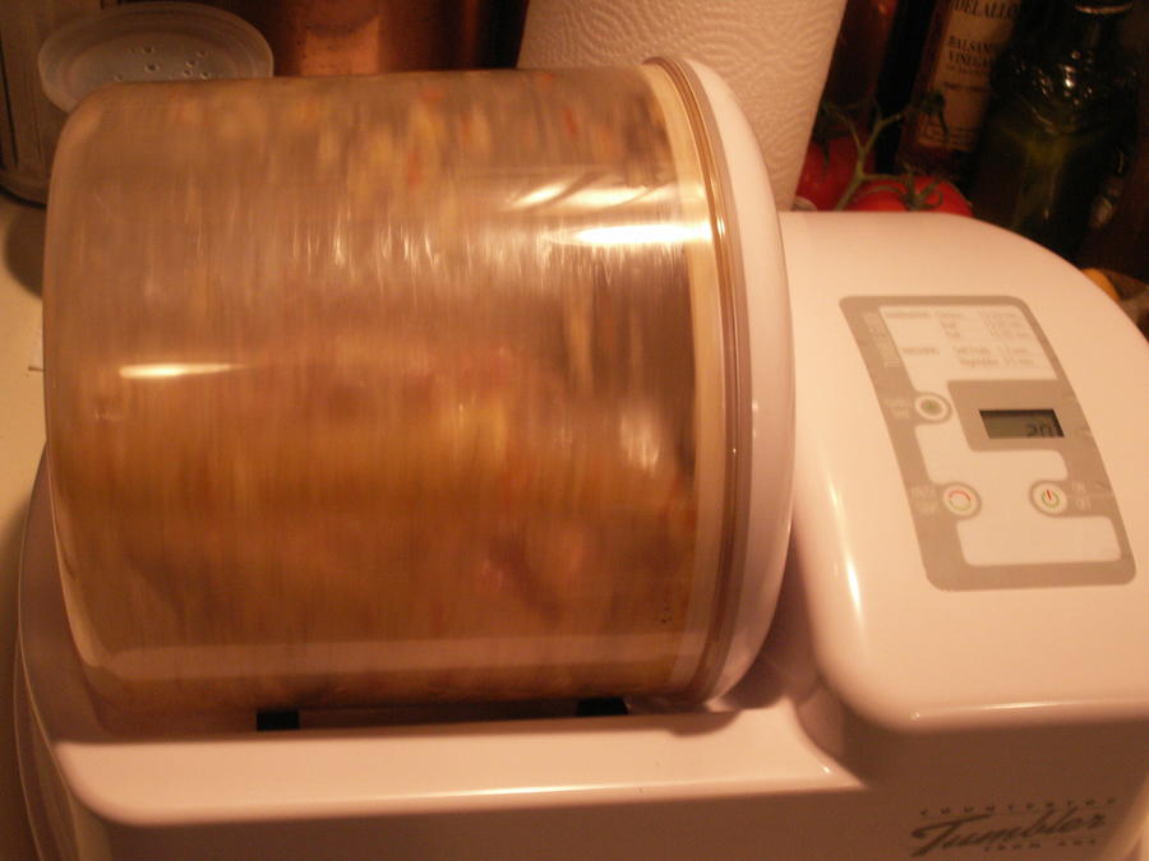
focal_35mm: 51
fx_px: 1693
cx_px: 574
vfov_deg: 28.6
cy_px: 430
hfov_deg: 37.5
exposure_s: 1/15
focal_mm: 8.52
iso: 160
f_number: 3.2
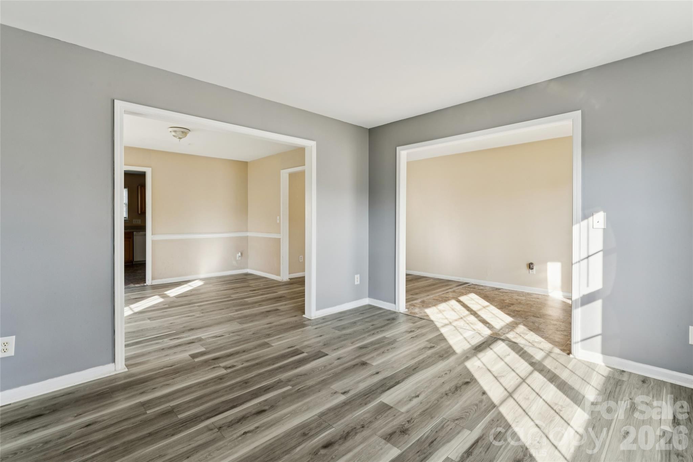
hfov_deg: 95.3
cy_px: 231
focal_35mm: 16
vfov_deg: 72.4
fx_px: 316
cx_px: 346
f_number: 13
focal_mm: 16.4
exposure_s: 1/8
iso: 100
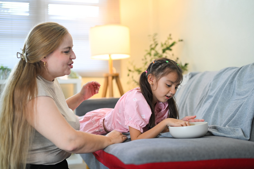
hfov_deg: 39.6
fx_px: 353
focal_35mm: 50
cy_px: 84
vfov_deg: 27.0
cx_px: 127
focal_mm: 50
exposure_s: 1/200
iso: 800
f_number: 2.2
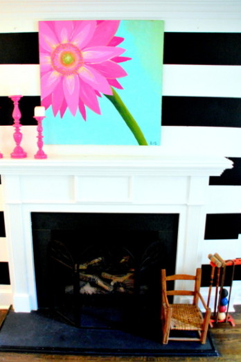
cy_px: 177
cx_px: 110
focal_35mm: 31
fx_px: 312
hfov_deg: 42.2
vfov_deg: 60.3
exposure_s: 1/30
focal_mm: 18
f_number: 3.5
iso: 5000
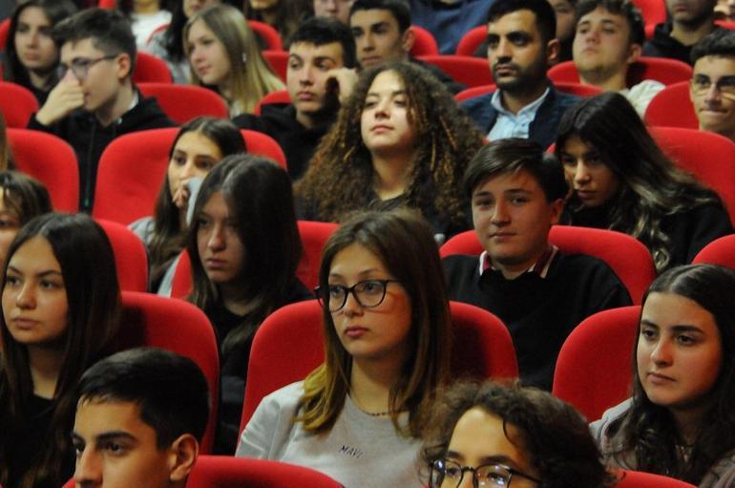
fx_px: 3058
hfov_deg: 13.7
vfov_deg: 9.1
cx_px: 368
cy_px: 244
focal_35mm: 150
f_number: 7.1
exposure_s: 1/15
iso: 3200
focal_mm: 100
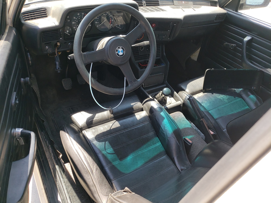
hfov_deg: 67.3
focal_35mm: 26
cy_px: 102
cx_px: 136
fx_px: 204
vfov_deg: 53.1
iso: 50
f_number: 1.5
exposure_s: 1/208
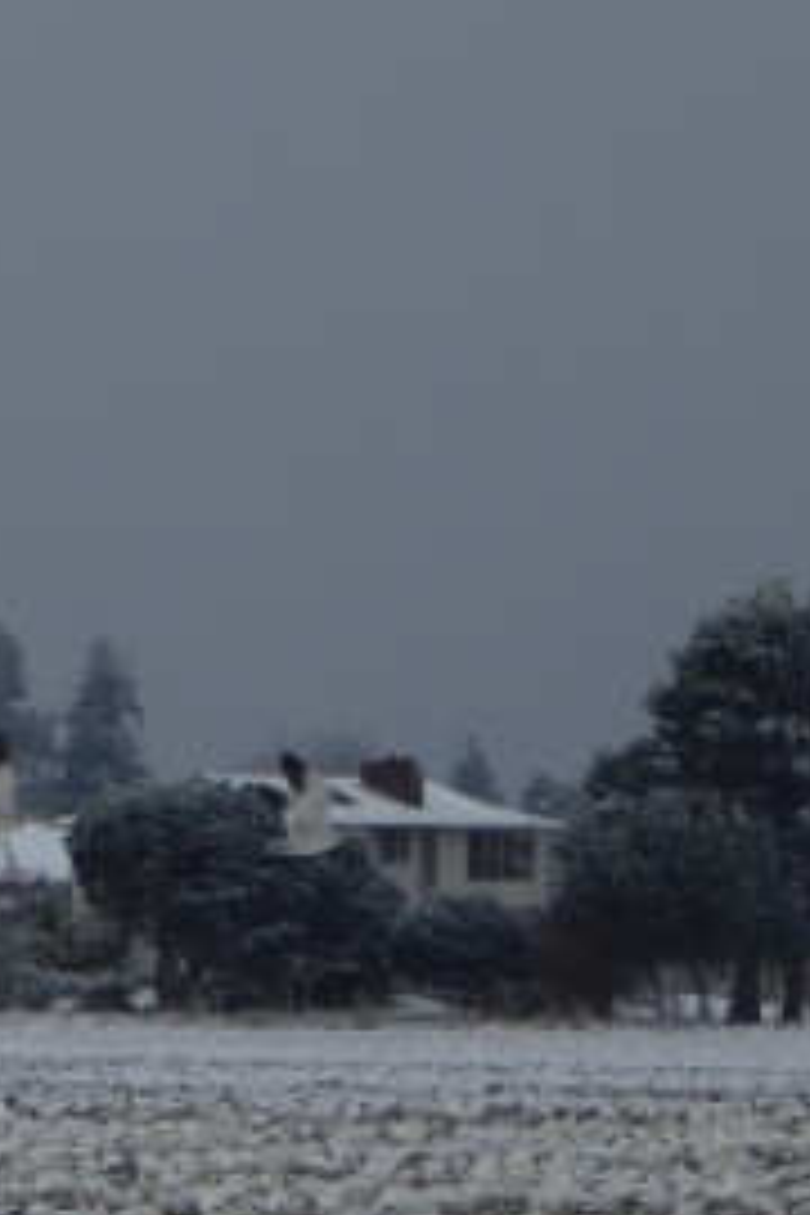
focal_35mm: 684
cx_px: -756
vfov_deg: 3.0
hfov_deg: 2.0
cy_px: 904
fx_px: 23083
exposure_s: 1/640
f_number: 5.6
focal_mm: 35.8
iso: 100
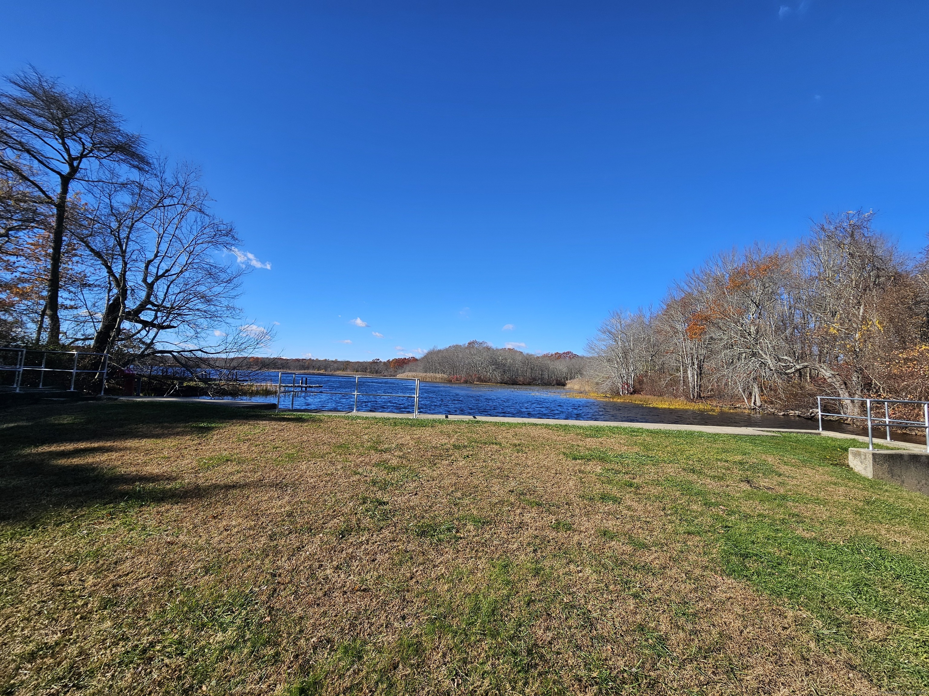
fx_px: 349
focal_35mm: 13
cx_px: 464
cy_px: 348
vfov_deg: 89.9
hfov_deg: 106.2
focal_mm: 2.2
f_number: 2.2
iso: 50
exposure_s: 1/2094
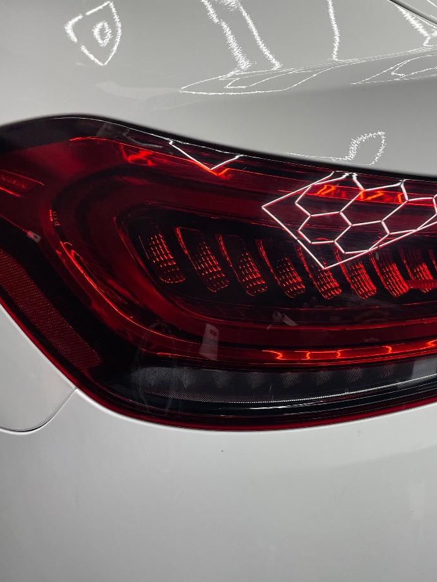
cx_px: 411
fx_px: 690
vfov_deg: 45.7
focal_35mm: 41
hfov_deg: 32.9
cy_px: 268
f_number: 1.6
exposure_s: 1/120
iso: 64
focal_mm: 4.2
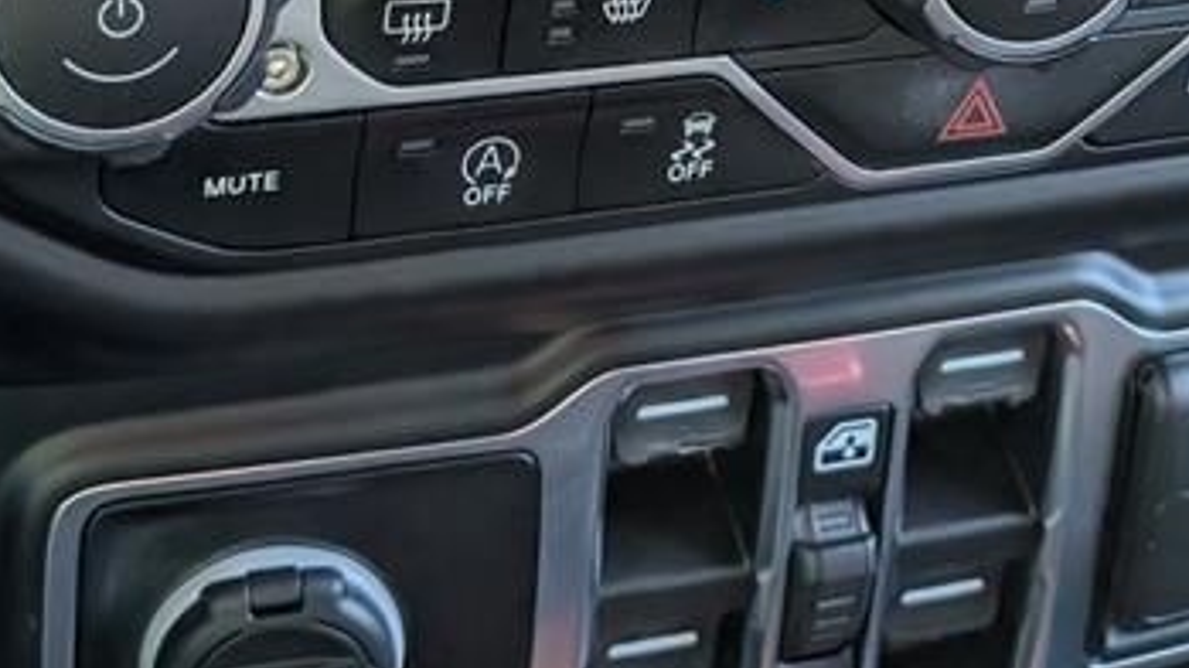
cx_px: 893
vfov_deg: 12.1
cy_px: -123
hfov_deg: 21.6
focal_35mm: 98
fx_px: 3089
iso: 129
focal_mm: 6.9
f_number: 1.68
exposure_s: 1/139
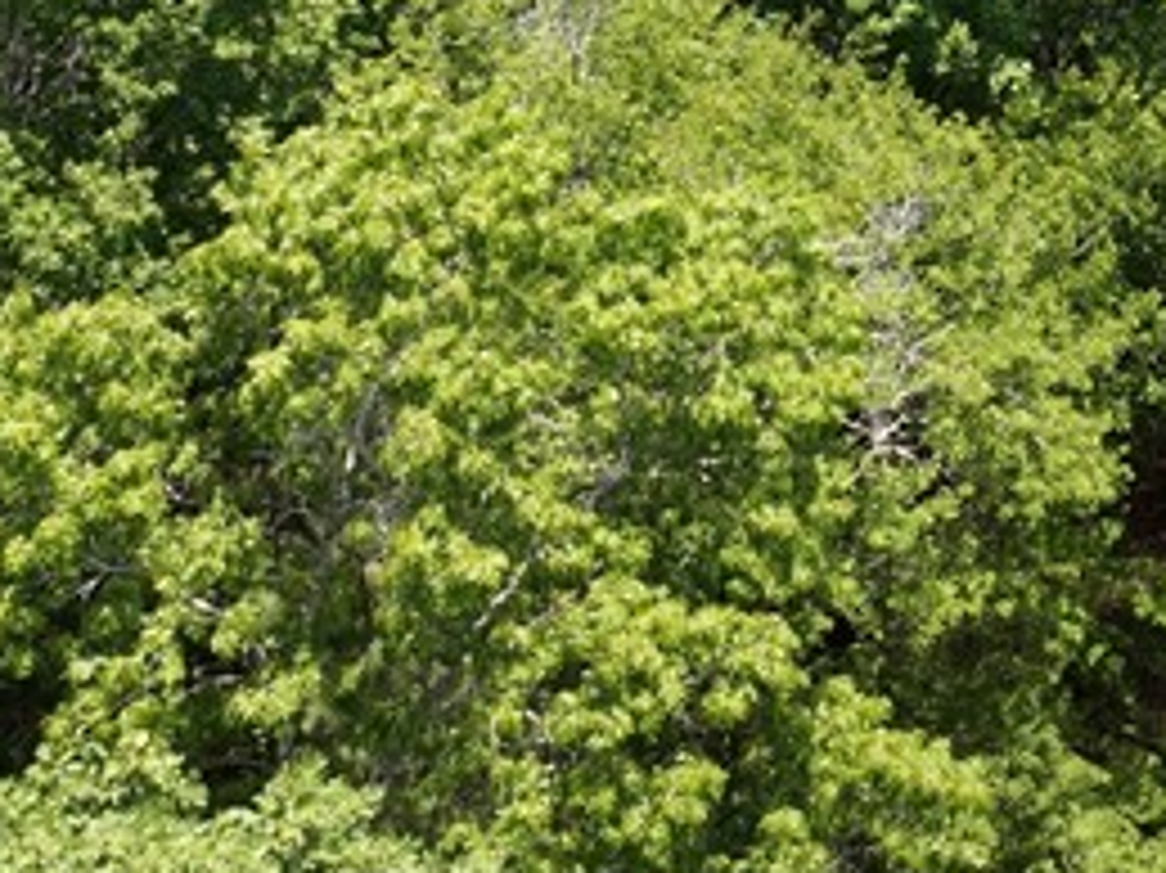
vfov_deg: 14.5
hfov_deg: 19.2
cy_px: -439
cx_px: 1499
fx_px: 3198
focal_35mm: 95
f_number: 2.8
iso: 100
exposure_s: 1/160
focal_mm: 12.29
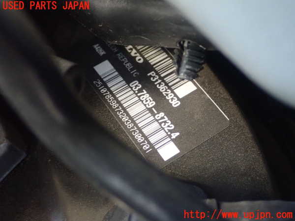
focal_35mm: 57
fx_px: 486
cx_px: 148
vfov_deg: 25.7
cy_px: 110
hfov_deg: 33.8
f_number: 3.5
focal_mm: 10.29
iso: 1250
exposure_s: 1/13
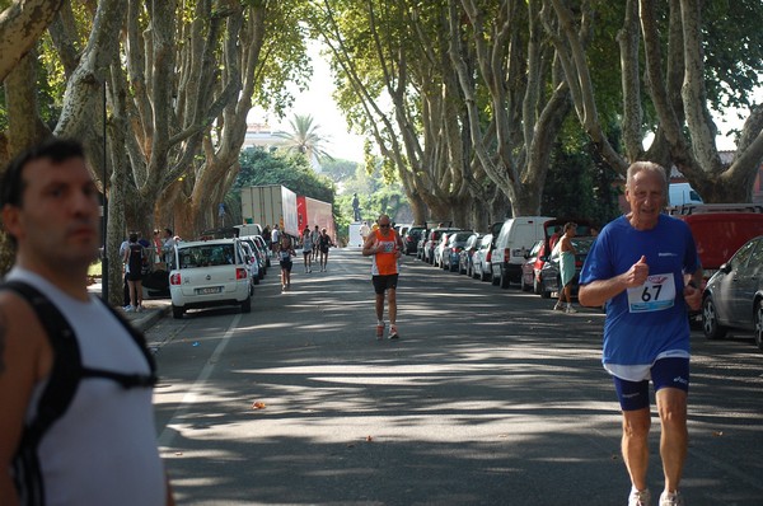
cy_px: 253
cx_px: 382
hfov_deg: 24.7
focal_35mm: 82
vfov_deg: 16.5
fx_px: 1746
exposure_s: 1/500
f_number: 4
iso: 500
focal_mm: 55
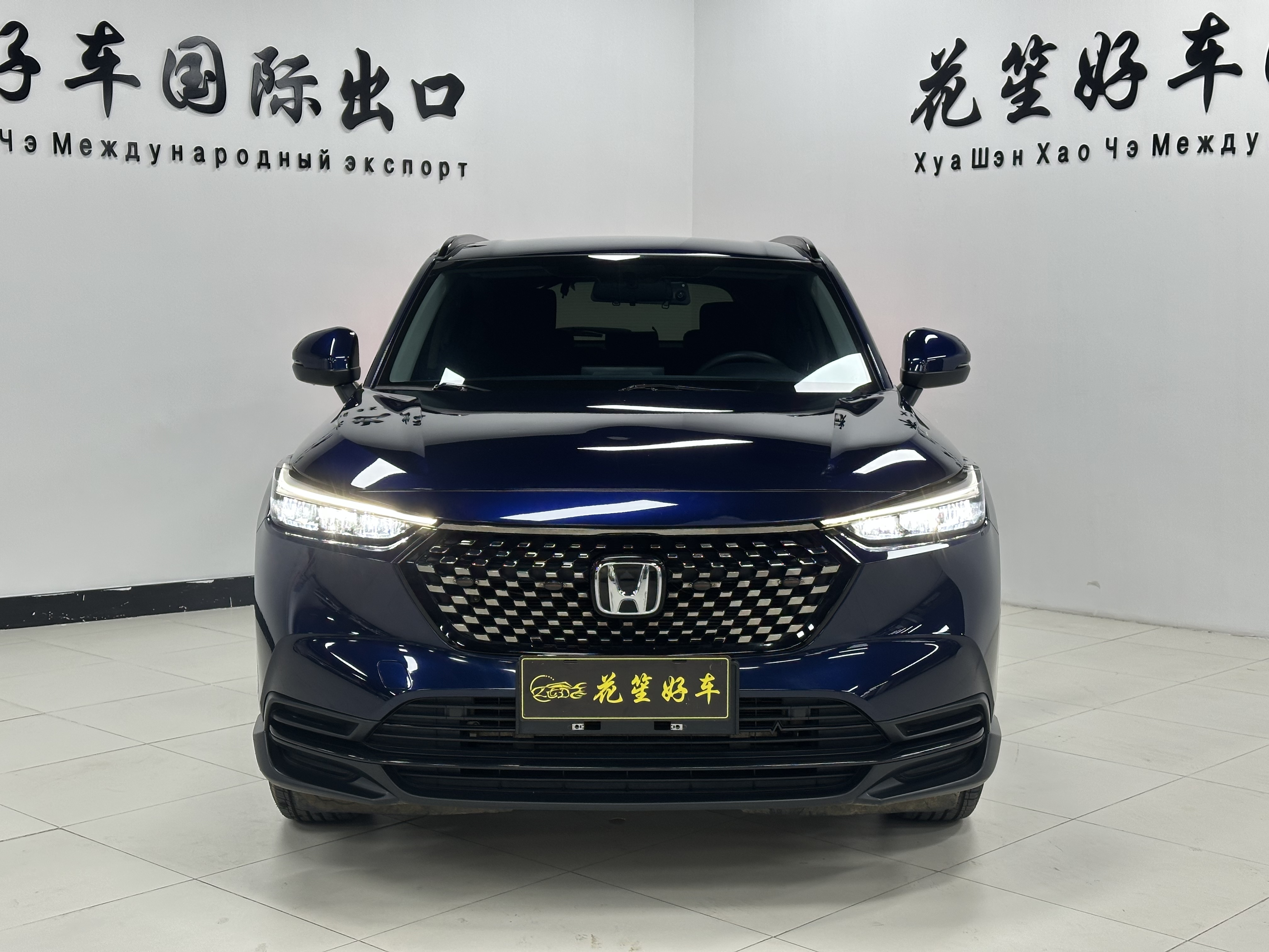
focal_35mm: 48
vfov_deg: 30.3
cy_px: 476
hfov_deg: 39.7
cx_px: 634
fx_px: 1760
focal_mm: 6.86
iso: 64
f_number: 1.78
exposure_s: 1/100
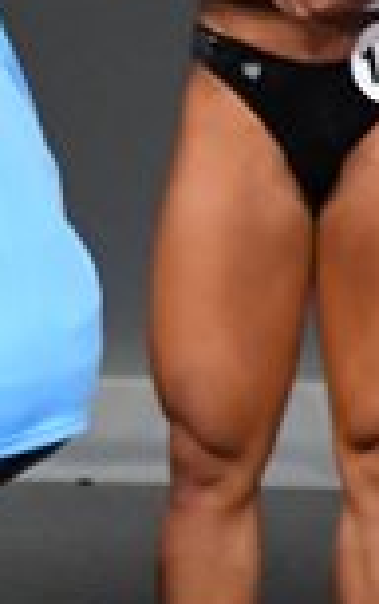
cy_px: 399
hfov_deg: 0.8
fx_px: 26731
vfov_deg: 1.3
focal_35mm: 1622
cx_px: -574
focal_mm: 210
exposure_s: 1/400
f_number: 5.6
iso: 5000
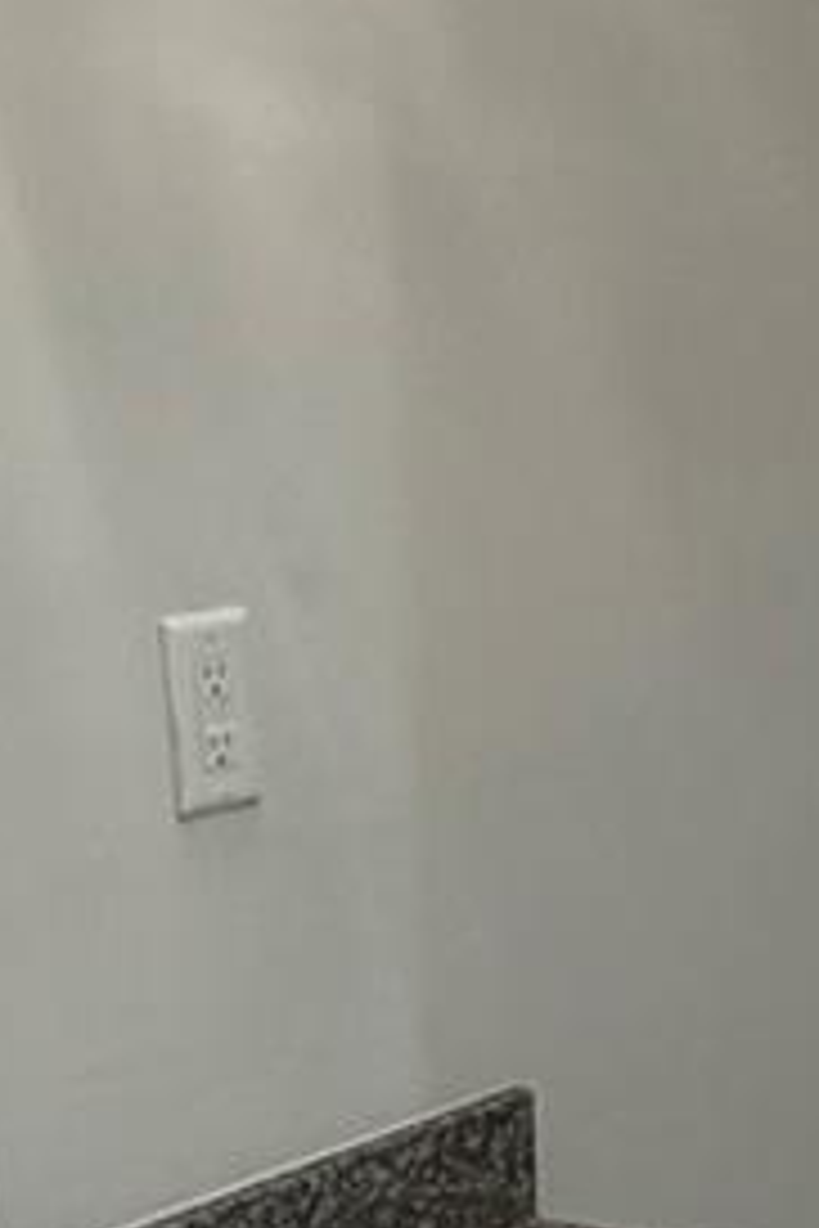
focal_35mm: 82
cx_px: 554
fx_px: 2798
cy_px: 1327
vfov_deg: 23.4
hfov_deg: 16.6
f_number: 2.2
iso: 160
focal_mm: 2.22
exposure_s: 1/60
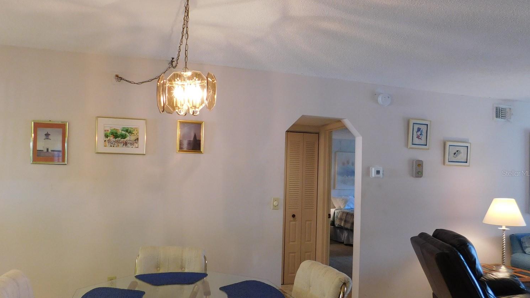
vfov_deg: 42.7
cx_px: 250
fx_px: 379
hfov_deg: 69.8
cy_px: 173
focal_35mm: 27
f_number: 3
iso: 220
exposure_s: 1/30
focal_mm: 4
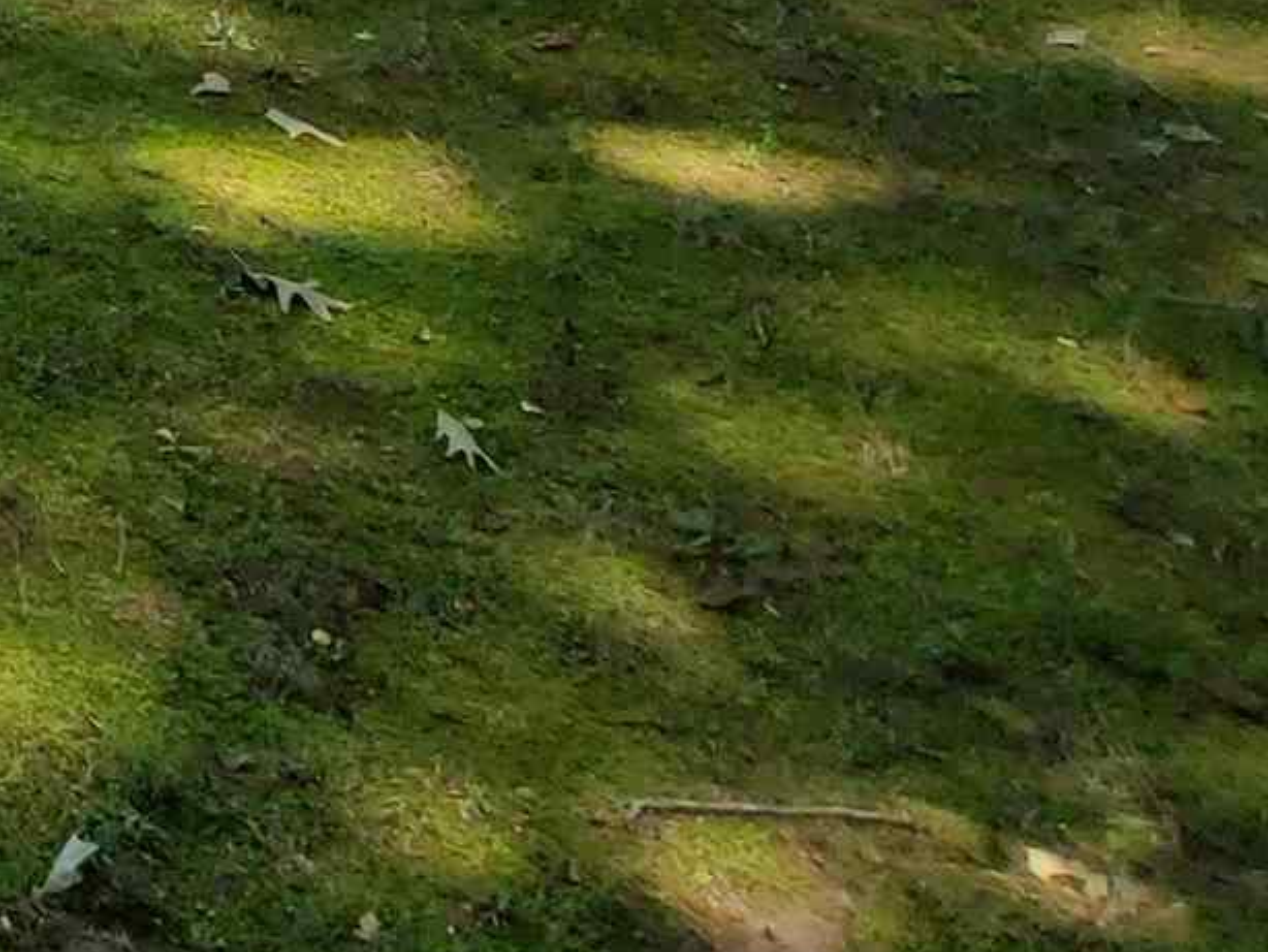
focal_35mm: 65
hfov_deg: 19.5
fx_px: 2382
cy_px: -975
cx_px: -1173
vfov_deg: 16.7
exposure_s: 1/312
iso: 50
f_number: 2.2
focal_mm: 1.8
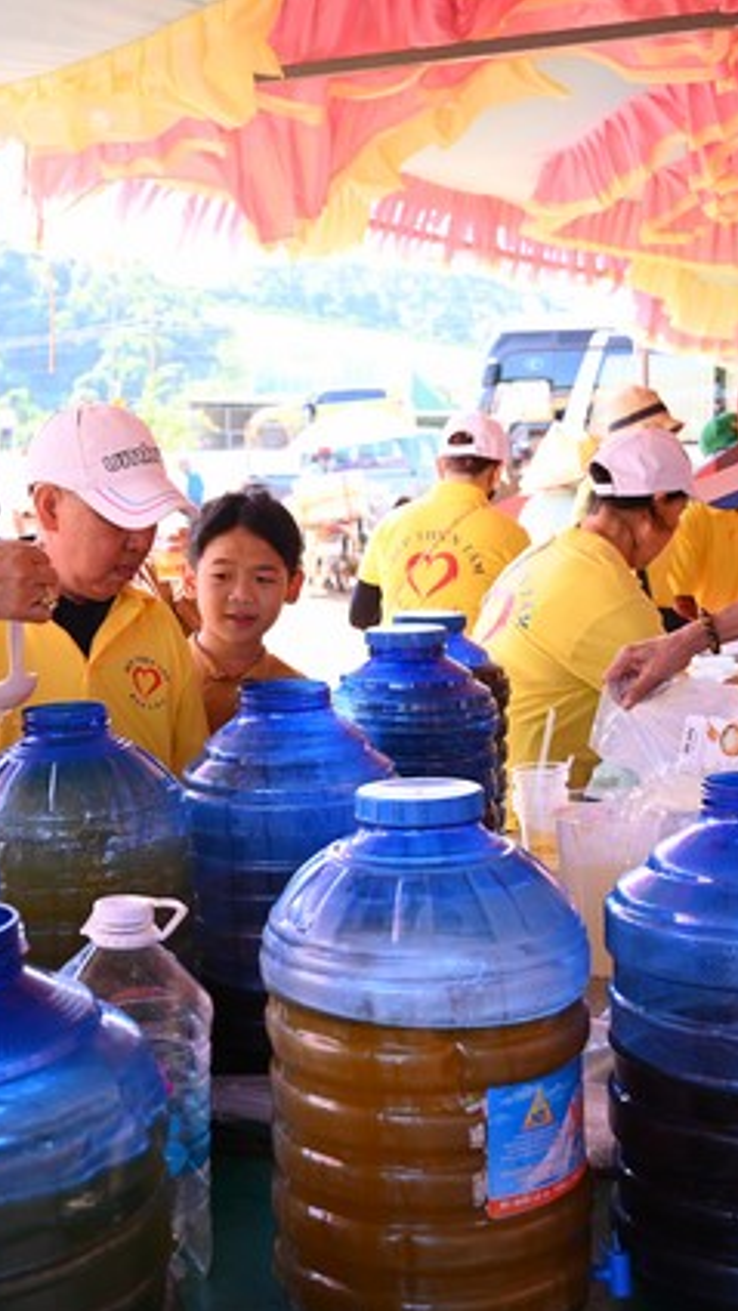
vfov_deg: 42.9
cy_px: 663
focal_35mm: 48
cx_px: 269
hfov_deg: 24.8
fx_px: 1670
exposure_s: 1/200
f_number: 4.5
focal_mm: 30
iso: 640
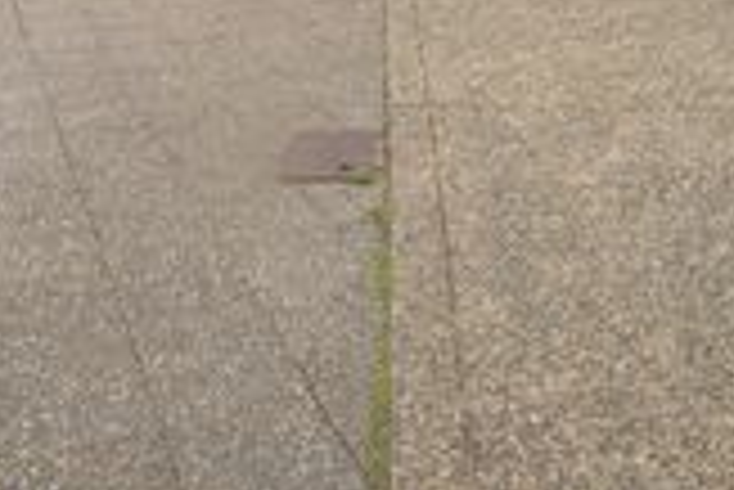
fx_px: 939
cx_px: 392
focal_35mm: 46
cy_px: -142
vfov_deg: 25.4
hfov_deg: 42.7
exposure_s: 1/30
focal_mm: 15
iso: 200
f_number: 5
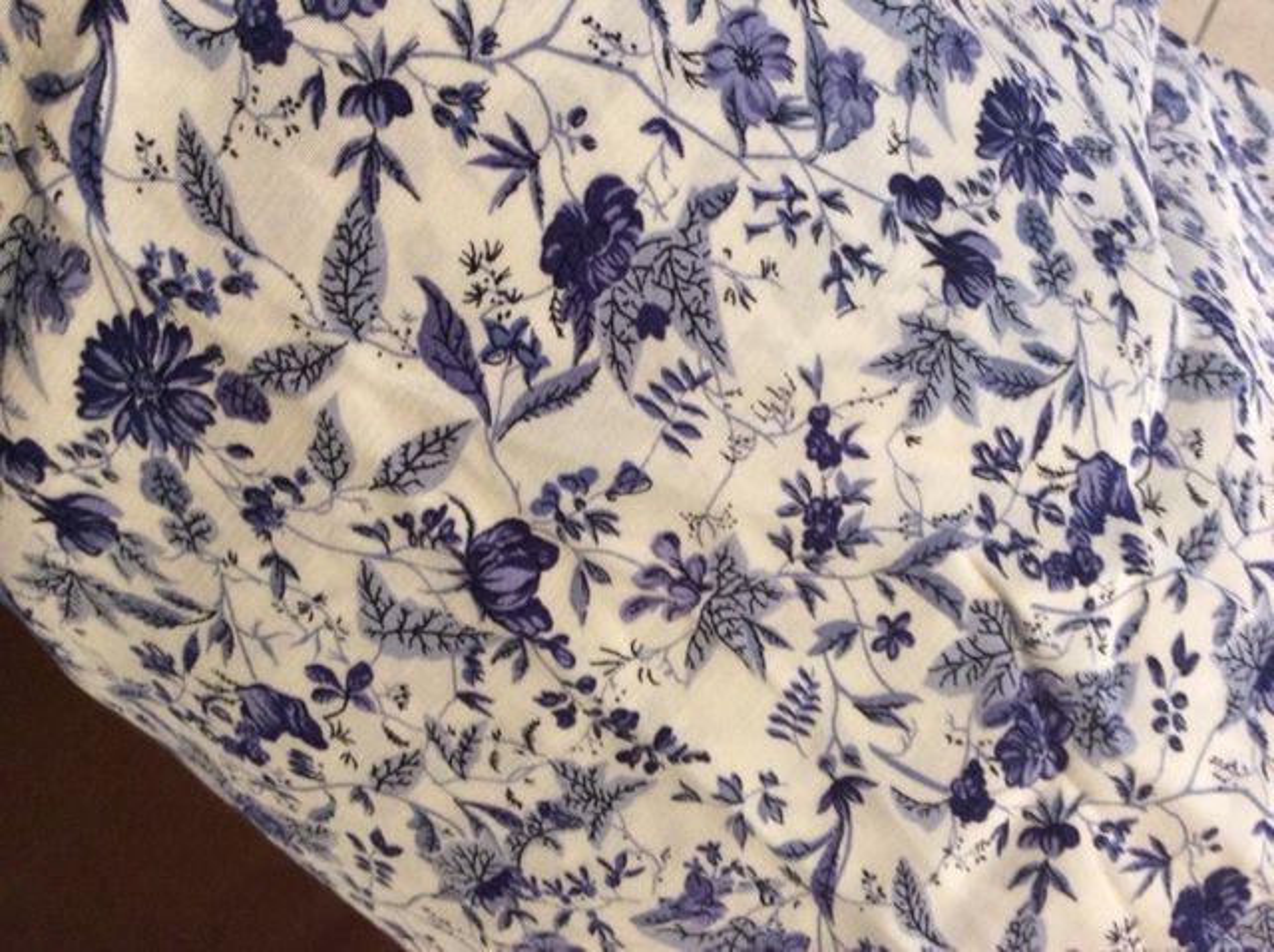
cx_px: 637
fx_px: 1176
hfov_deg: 56.9
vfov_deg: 44.1
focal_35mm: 32
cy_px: 476
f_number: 2.4
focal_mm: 3.3
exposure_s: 1/25
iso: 125
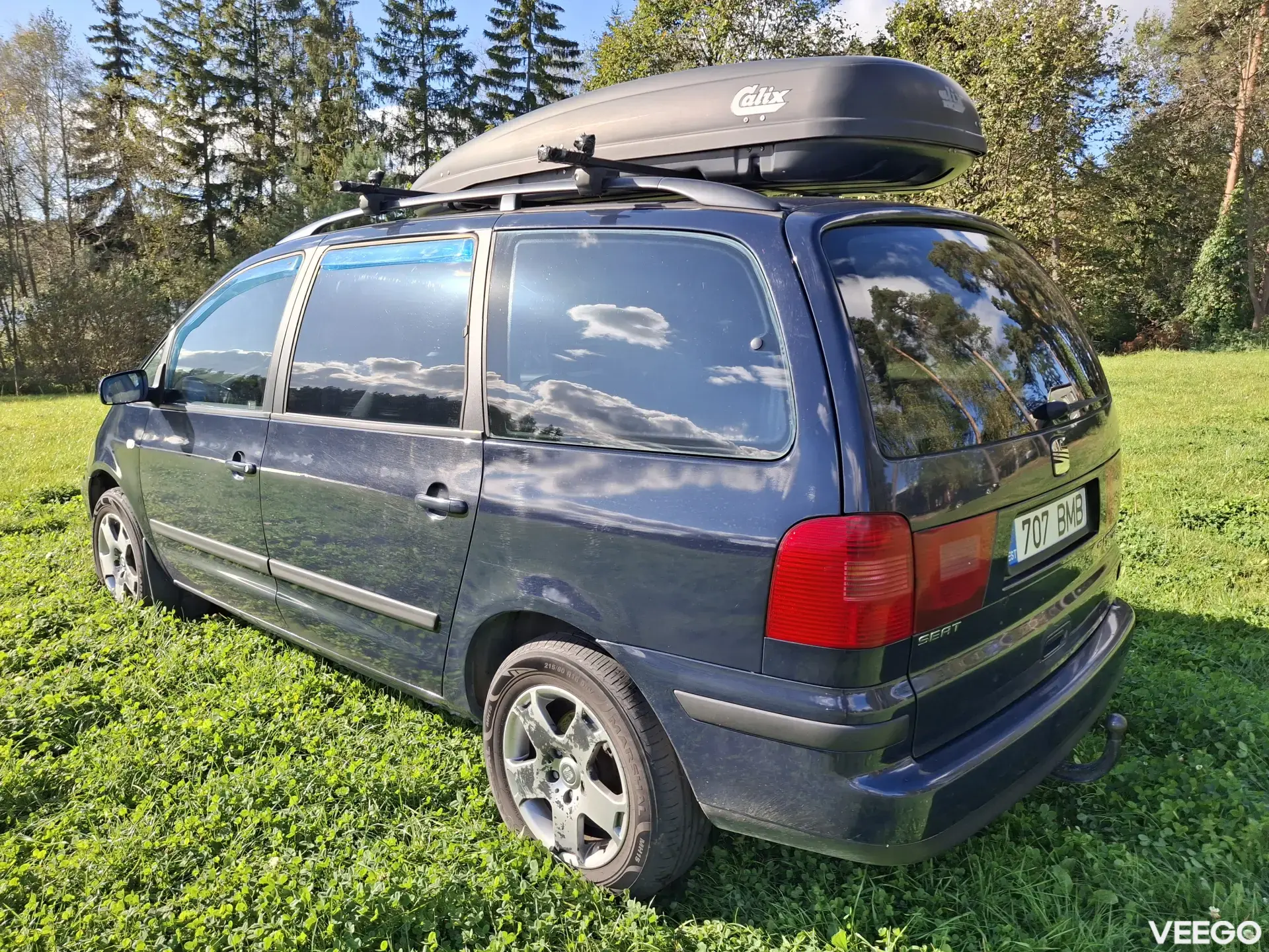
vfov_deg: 54.9
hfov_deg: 69.4
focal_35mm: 25
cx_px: 634
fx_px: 916
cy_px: 476
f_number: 1.8
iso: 32
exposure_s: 1/954
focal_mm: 4.69
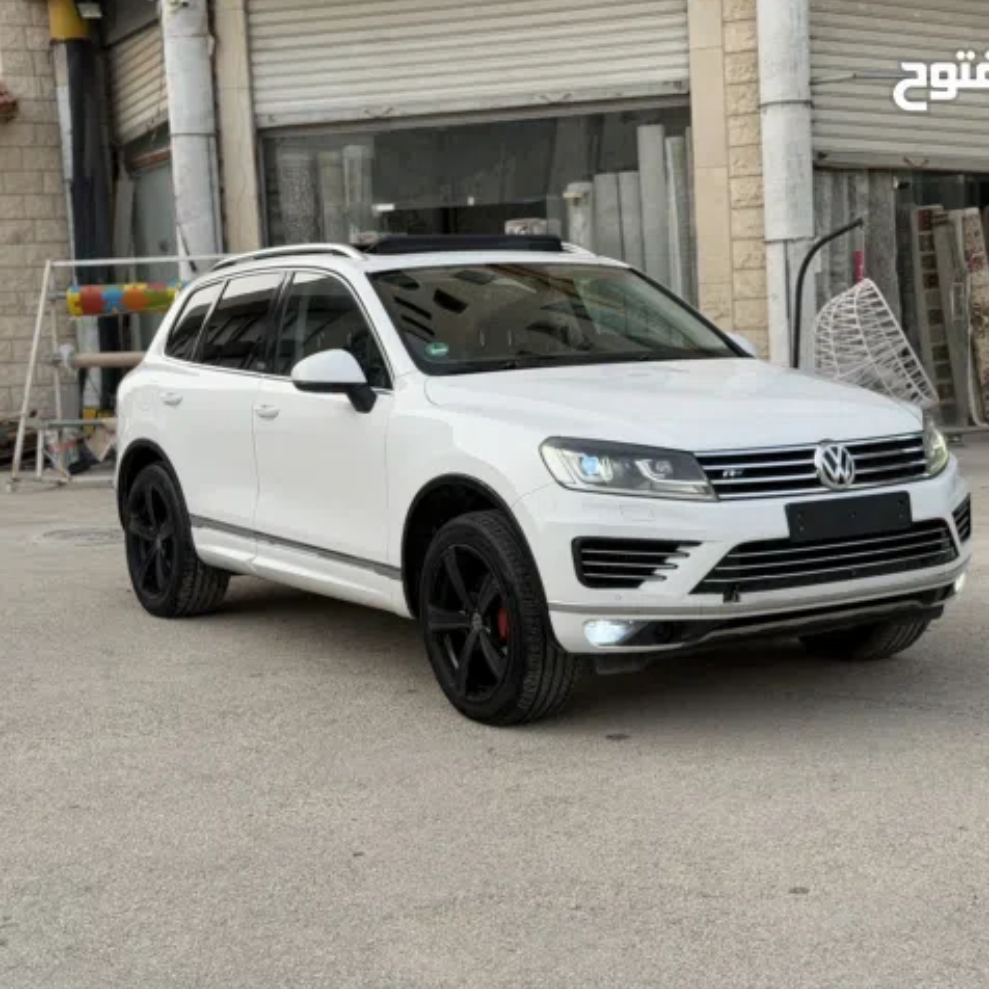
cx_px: 582
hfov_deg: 30.0
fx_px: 1842
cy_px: 492
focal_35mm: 57
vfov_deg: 30.0
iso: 64
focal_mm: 6.76
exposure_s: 1/1931
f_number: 1.78
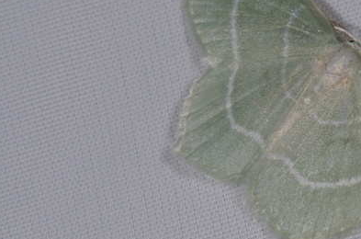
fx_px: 2571
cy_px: 82
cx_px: 329
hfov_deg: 8.0
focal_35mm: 257
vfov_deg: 5.3
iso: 100
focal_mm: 85
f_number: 32
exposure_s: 1/60
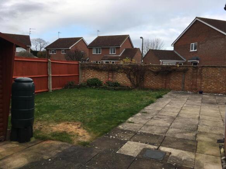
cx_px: 113
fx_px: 189
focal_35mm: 29
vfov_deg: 48.2
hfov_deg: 61.7
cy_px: 84
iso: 25
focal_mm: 4.15
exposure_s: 1/463
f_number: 2.2
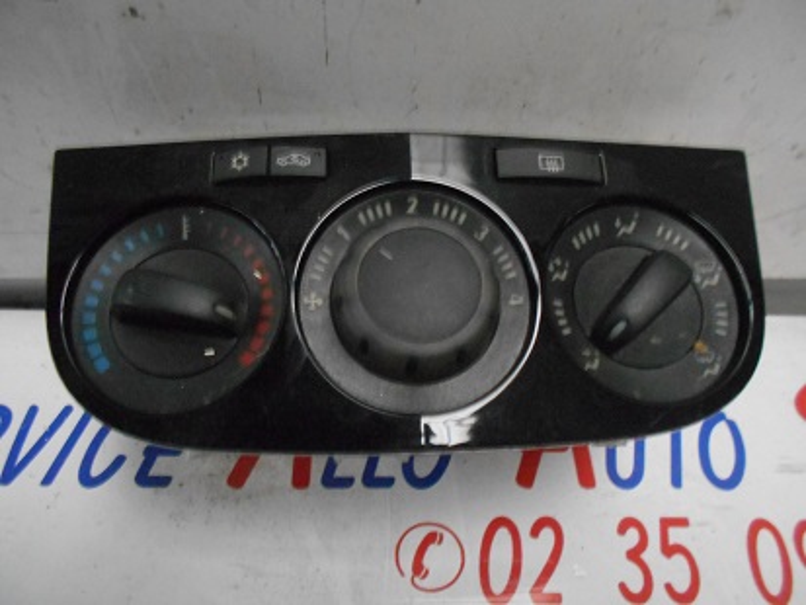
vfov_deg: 53.1
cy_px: 302
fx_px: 606
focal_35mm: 26
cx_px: 403
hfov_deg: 67.3
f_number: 3.2
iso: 800
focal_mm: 4.6
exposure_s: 1/4
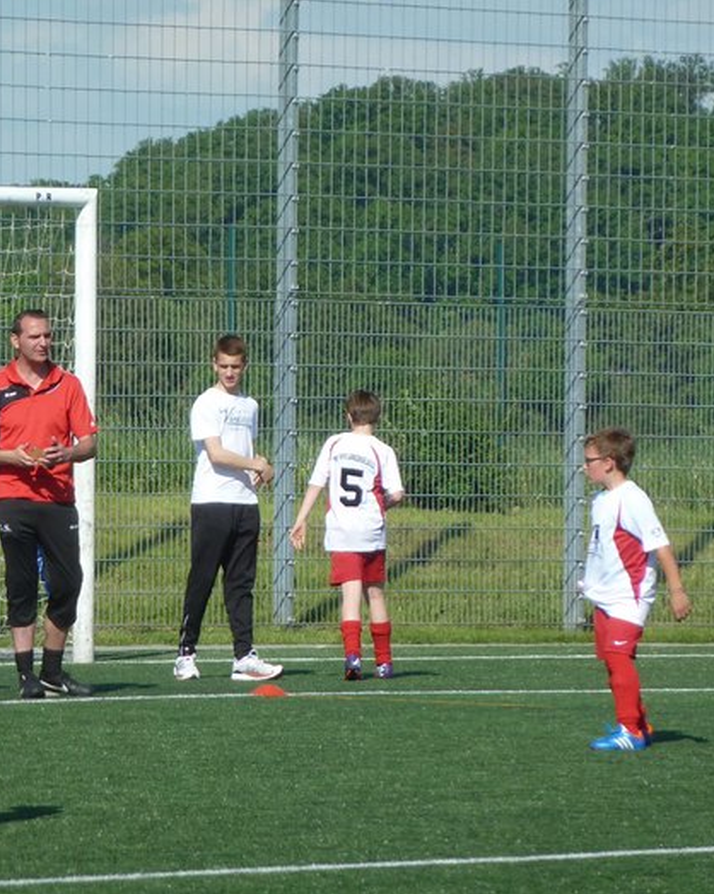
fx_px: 10361
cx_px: 143
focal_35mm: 392
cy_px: 447
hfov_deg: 3.9
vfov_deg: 4.9
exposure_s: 1/800
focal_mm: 49.2
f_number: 4.9
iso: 160
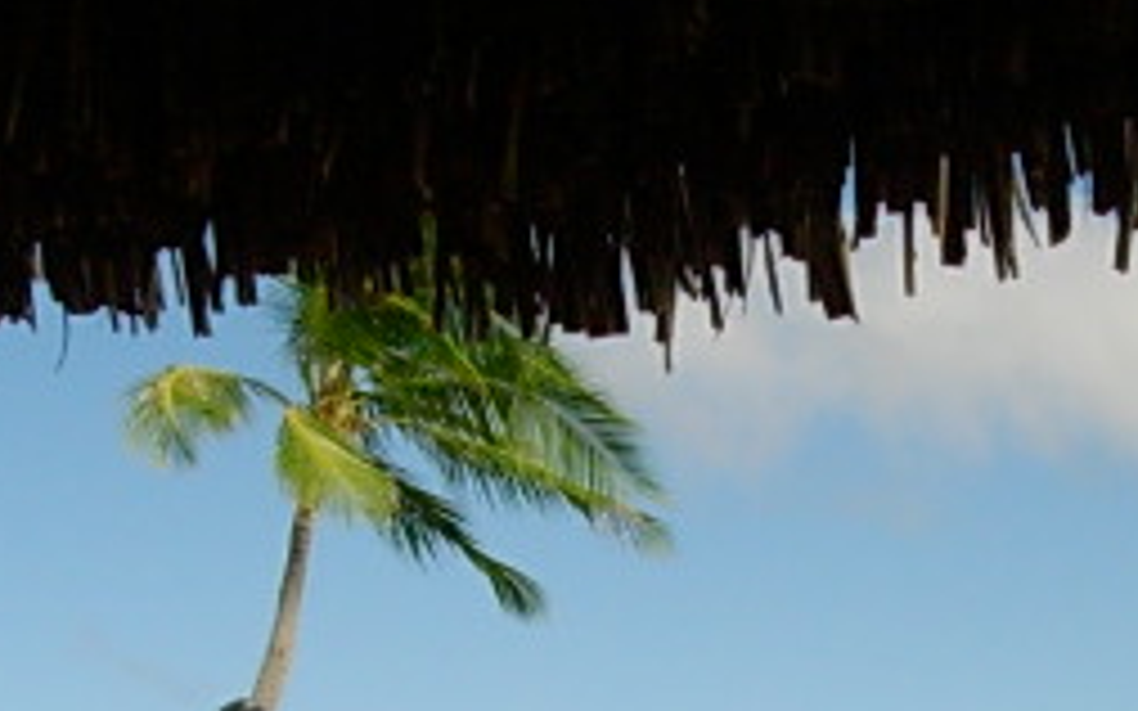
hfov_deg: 20.1
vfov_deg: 12.4
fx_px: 3163
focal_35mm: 102
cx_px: 976
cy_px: 972
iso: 200
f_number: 4.8
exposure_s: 1/2048
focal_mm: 7.8
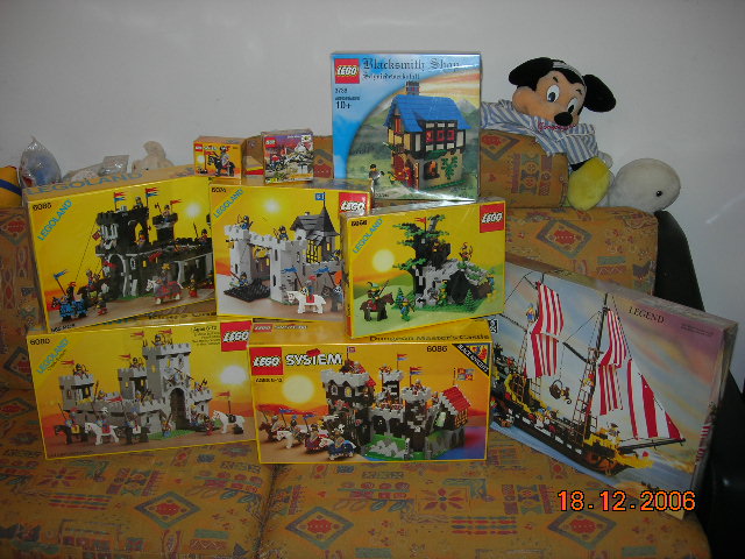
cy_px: 280
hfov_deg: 49.0
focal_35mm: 38
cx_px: 372
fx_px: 818
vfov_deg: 37.7
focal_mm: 7.8
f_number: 2.8
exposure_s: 1/60.1
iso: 64
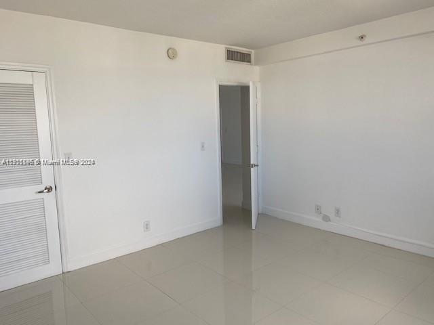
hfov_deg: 67.3
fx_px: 326
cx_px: 217
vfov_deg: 53.1
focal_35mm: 26
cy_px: 162
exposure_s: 1/156
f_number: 1.8
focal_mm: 4.25
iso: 32
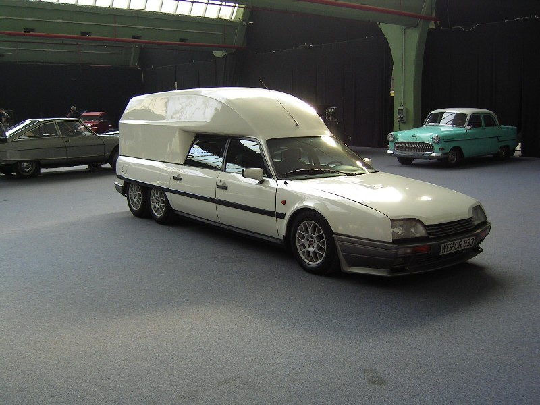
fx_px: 562
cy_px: 202
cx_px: 270
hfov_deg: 51.4
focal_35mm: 36
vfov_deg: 39.7
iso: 50
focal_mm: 5.6
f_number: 2.8
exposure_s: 1/86.4
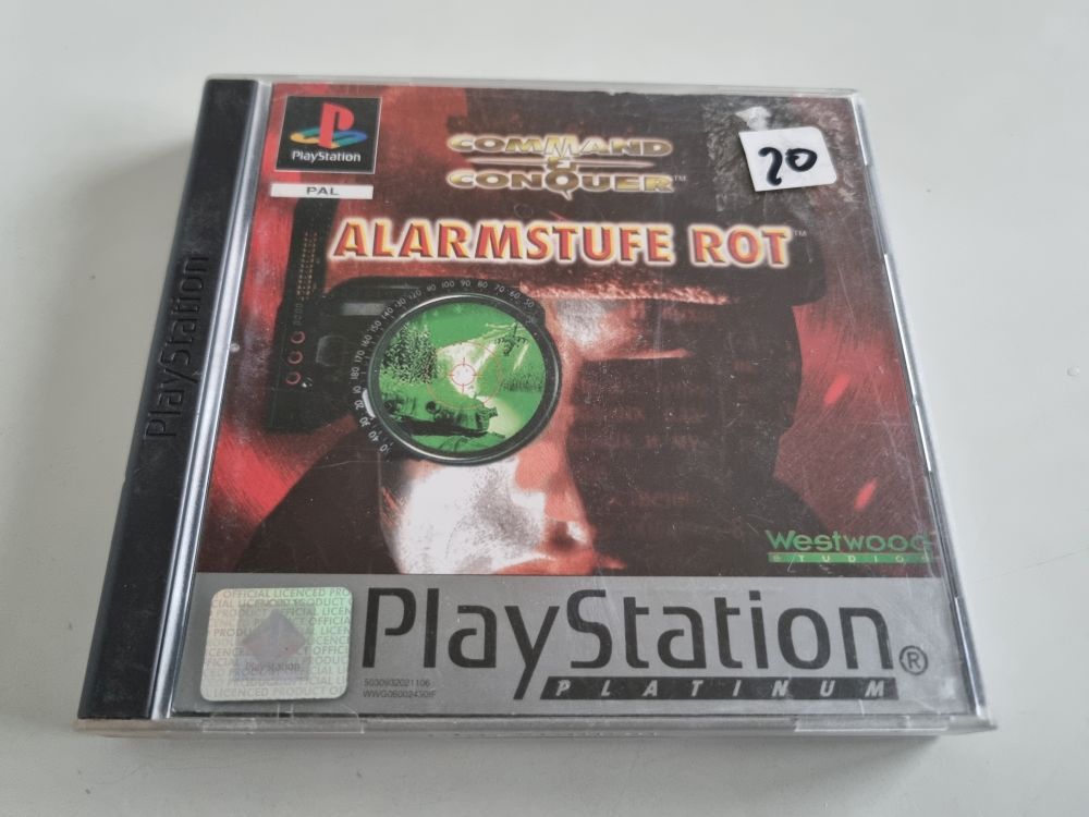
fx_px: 818
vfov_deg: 53.1
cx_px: 544
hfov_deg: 67.3
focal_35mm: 26
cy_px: 408
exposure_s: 1/50
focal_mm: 5.4
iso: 800
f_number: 1.8
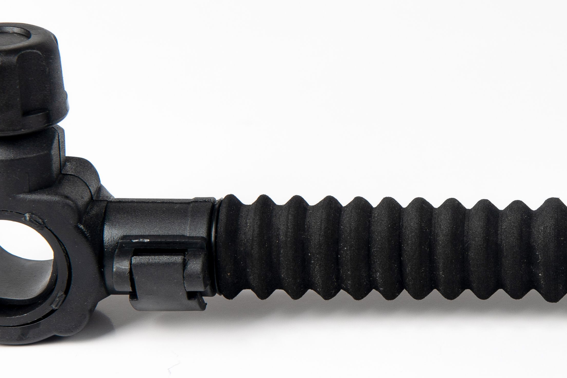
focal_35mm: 151
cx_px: 625
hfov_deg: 13.3
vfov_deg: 9.1
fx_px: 2378
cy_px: 234
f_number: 9
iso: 100
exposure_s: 1/100
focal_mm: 55
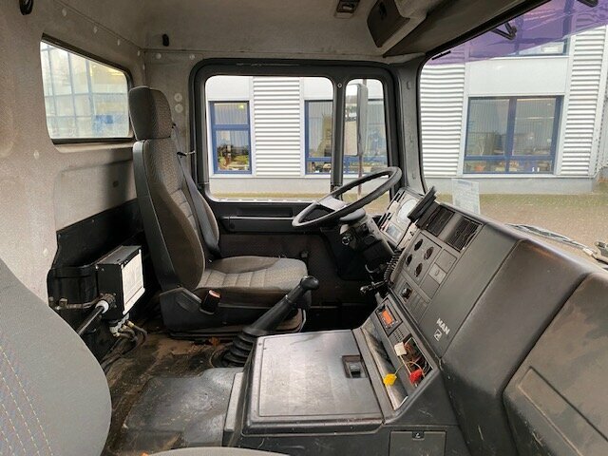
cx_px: 304
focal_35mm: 26
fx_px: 457
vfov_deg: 53.1
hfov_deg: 67.3
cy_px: 228
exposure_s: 1/60
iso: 160
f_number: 1.8
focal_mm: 4.25
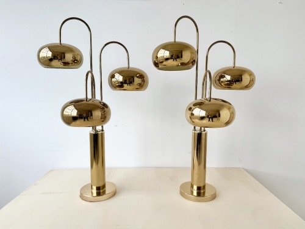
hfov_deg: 71.6
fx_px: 211
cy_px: 114
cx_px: 152
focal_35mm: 24
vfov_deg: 56.8
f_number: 1.78
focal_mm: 6.76
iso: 64
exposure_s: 1/169
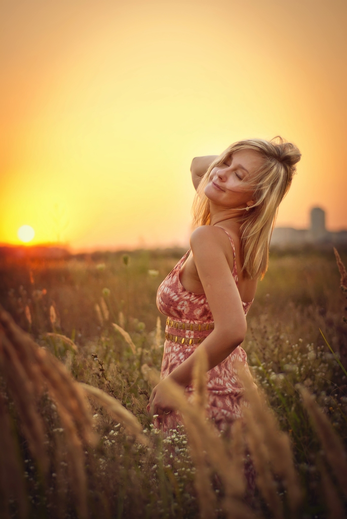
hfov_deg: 18.2
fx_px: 1082
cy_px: 260
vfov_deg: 27.0
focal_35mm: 75
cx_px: 174
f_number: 1.8
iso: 100
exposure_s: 1/500
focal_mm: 50
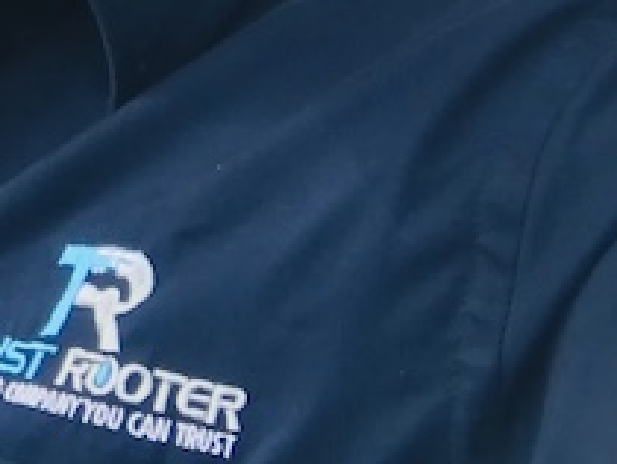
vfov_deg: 10.2
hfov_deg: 12.3
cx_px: -699
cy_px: -402
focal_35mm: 137
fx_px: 2445
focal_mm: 2.87
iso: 25
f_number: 2.2
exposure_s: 1/253
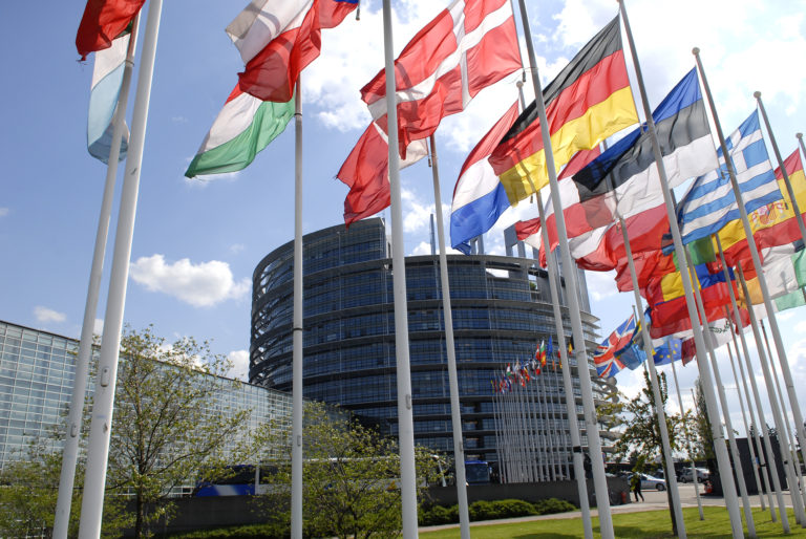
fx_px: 572
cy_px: 270
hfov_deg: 70.4
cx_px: 403
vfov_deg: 50.5
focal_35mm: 26
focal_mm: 17
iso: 200
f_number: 7.1
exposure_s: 1/640
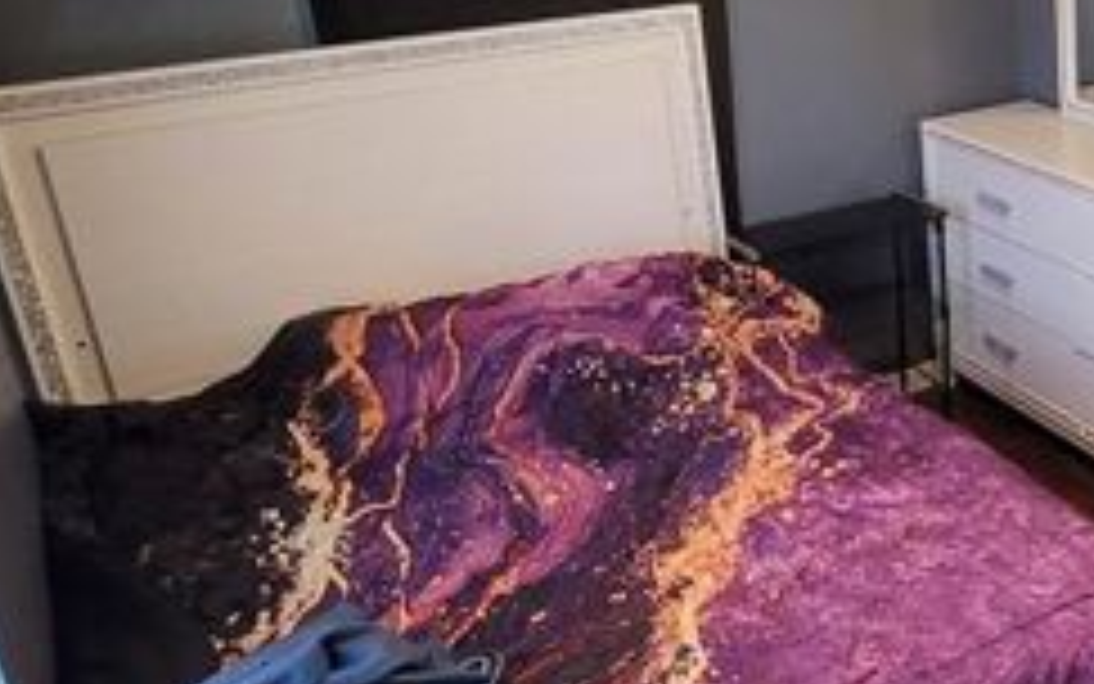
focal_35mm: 40
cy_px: 248
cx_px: 1069
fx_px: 1193
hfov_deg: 43.1
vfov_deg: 31.8
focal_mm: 2.2
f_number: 2.2
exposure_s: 1/40
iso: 320
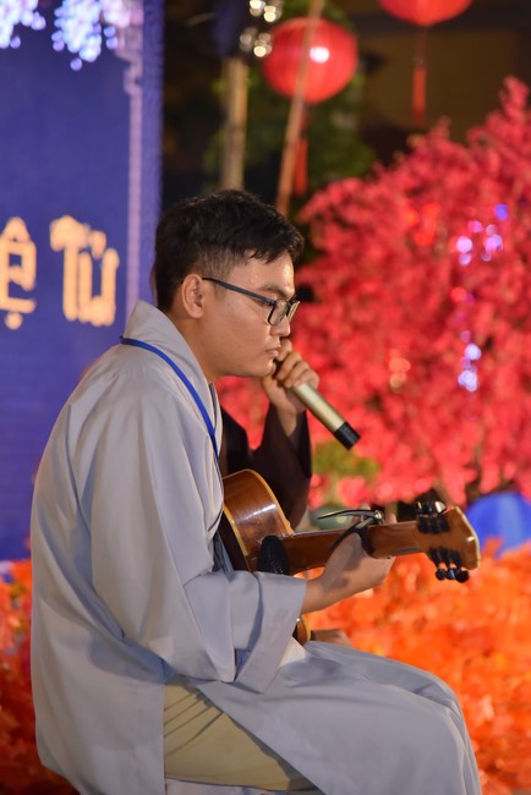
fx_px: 2652
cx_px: 266
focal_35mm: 120
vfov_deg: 17.1
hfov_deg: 11.4
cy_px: 398
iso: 1250
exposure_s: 1/125
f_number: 4
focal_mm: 120
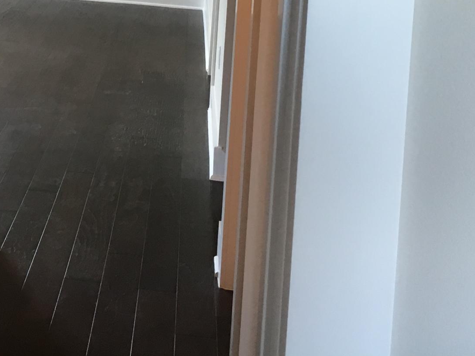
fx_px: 1098
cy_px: -127
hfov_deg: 23.8
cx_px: 57
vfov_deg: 17.2
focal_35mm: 80
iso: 64
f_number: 2.2
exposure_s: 1/30
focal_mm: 4.15
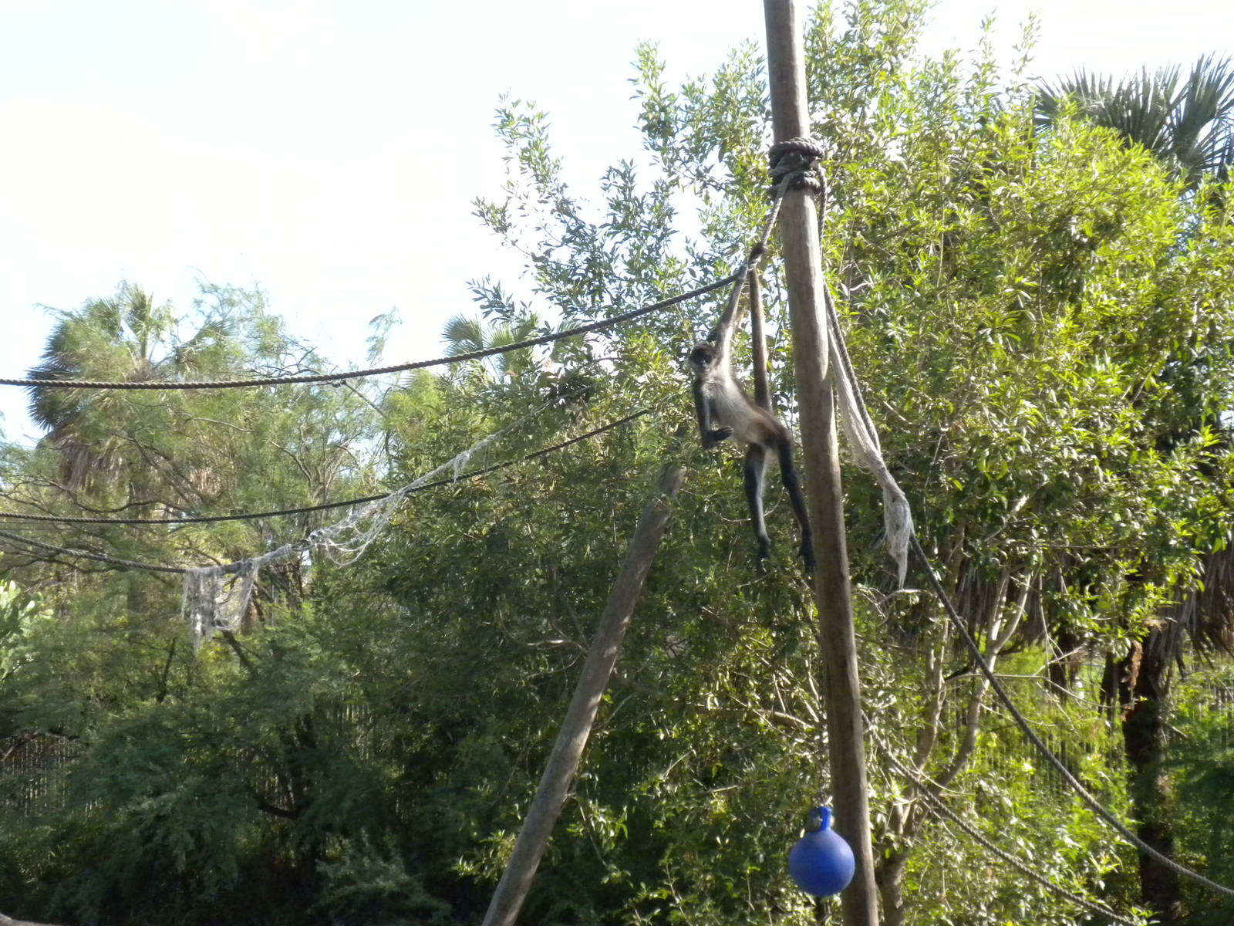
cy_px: 463
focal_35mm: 60
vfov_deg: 24.4
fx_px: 2139
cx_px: 617
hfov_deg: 32.2
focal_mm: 10.7
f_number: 4.7
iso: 400
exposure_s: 1/753
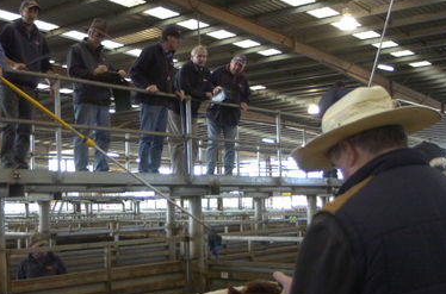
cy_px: 195
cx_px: 149
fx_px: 655
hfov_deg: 37.2
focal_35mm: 53
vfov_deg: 25.2
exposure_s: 1/60
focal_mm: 22
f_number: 3.5
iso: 800
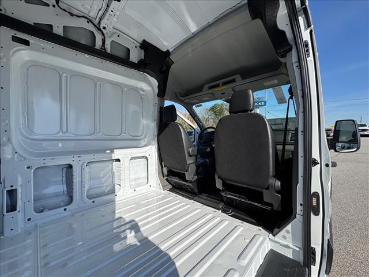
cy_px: 138
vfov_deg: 85.7
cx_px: 184
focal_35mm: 14
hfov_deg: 102.1
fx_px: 149
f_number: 2.2
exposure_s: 1/1048
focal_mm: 2.22
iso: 50
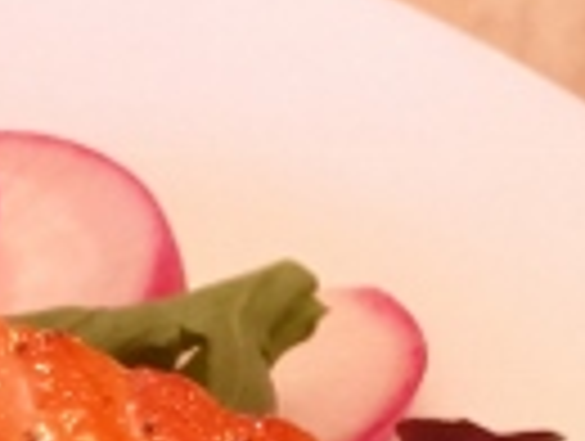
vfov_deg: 7.8
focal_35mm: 178
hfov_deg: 10.0
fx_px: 3014
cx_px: -684
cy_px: 1048
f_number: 2.2
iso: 50
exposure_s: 1/15
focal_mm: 4.15
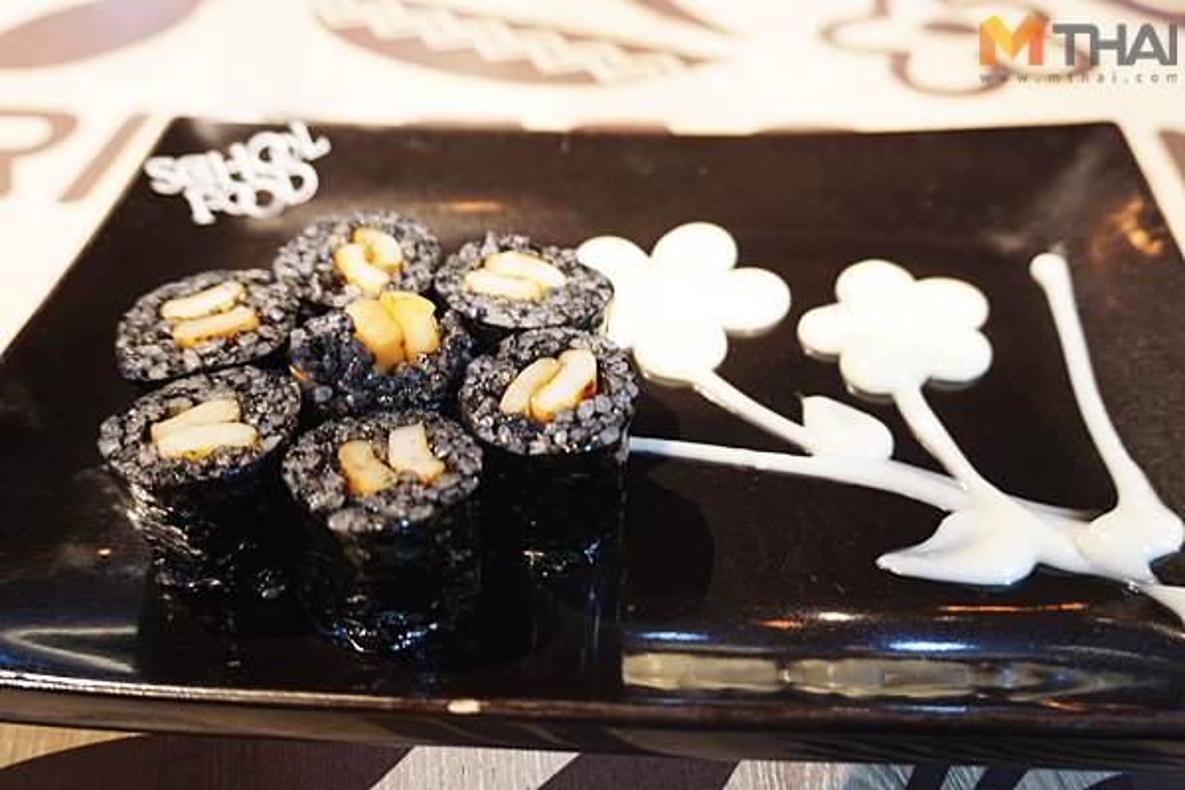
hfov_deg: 59.5
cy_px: 395
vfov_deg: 41.7
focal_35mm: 32
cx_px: 592
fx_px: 1037
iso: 1000
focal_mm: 21
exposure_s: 1/13
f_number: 4
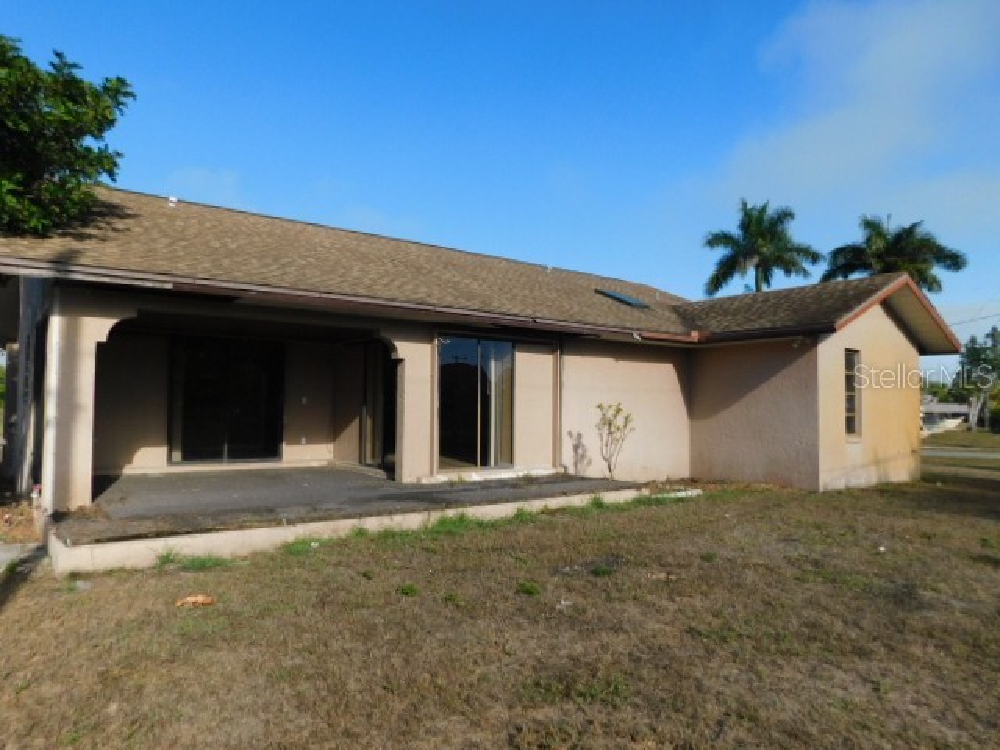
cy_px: 375
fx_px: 664
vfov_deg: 58.9
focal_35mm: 23
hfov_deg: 73.9
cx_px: 500
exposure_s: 1/500
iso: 125
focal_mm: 4
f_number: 6
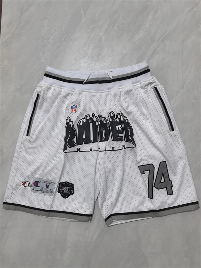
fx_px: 209
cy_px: 134
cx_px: 100
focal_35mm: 27
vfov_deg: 65.3
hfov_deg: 51.4
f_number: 2
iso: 250
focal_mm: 5.75
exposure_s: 1/50
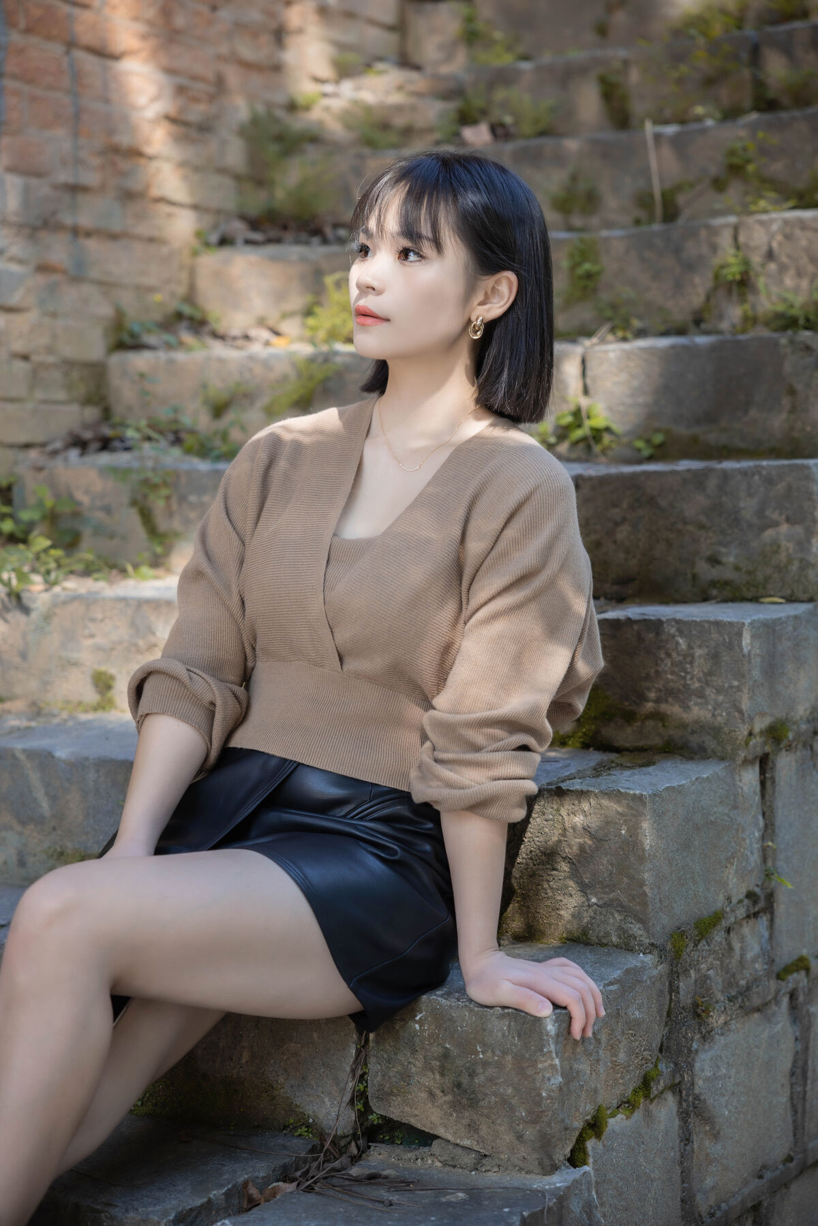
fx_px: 2386
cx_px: 409
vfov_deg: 28.8
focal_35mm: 70
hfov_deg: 19.5
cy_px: 613
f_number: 2.8
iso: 100
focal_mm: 70
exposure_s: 1/100
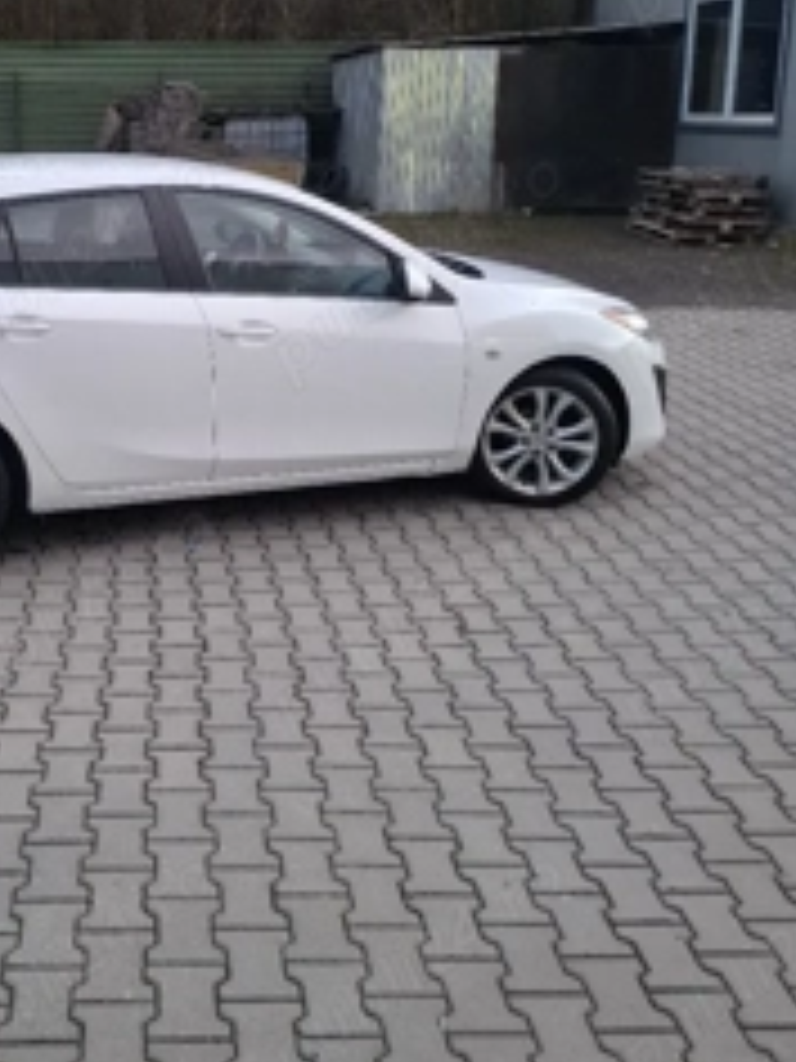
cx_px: 157
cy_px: 320
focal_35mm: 39
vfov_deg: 46.8
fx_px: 1196
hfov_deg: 35.6
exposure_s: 1/50
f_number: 1.8
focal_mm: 5.54
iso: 250
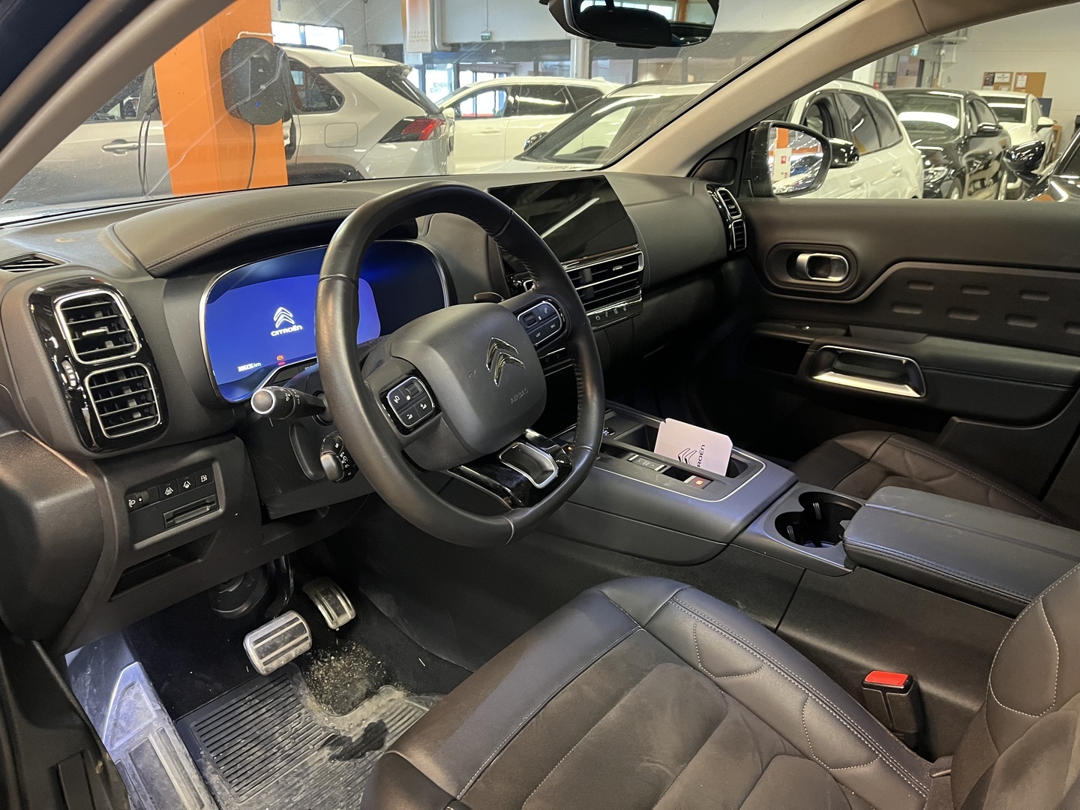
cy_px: 405
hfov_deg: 67.3
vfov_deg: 53.1
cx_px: 540
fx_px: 811
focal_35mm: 26
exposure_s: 1/33
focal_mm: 5.1
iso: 640
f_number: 1.6
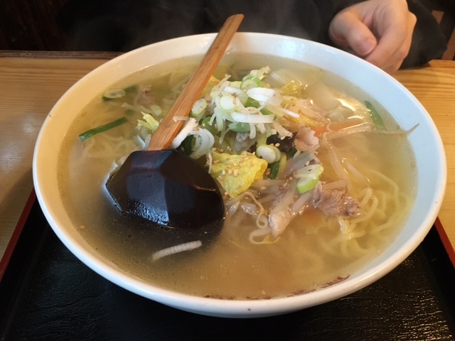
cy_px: 170
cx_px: 228
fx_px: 381
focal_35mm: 29
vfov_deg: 48.2
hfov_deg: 61.7
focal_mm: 4.15
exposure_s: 1/17
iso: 200
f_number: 2.2
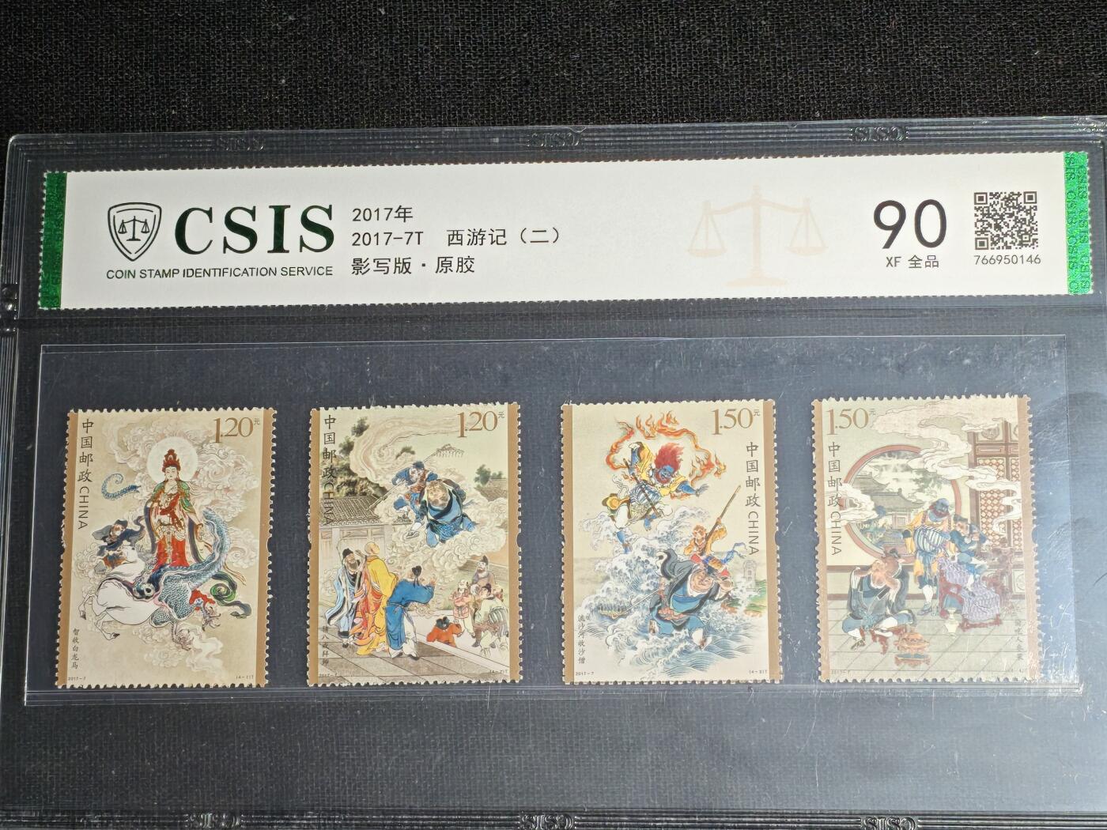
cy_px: 415
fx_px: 2782
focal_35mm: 87
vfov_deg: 17.0
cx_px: 554
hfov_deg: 22.5
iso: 50
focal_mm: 4.94
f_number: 1.5
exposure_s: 1/442
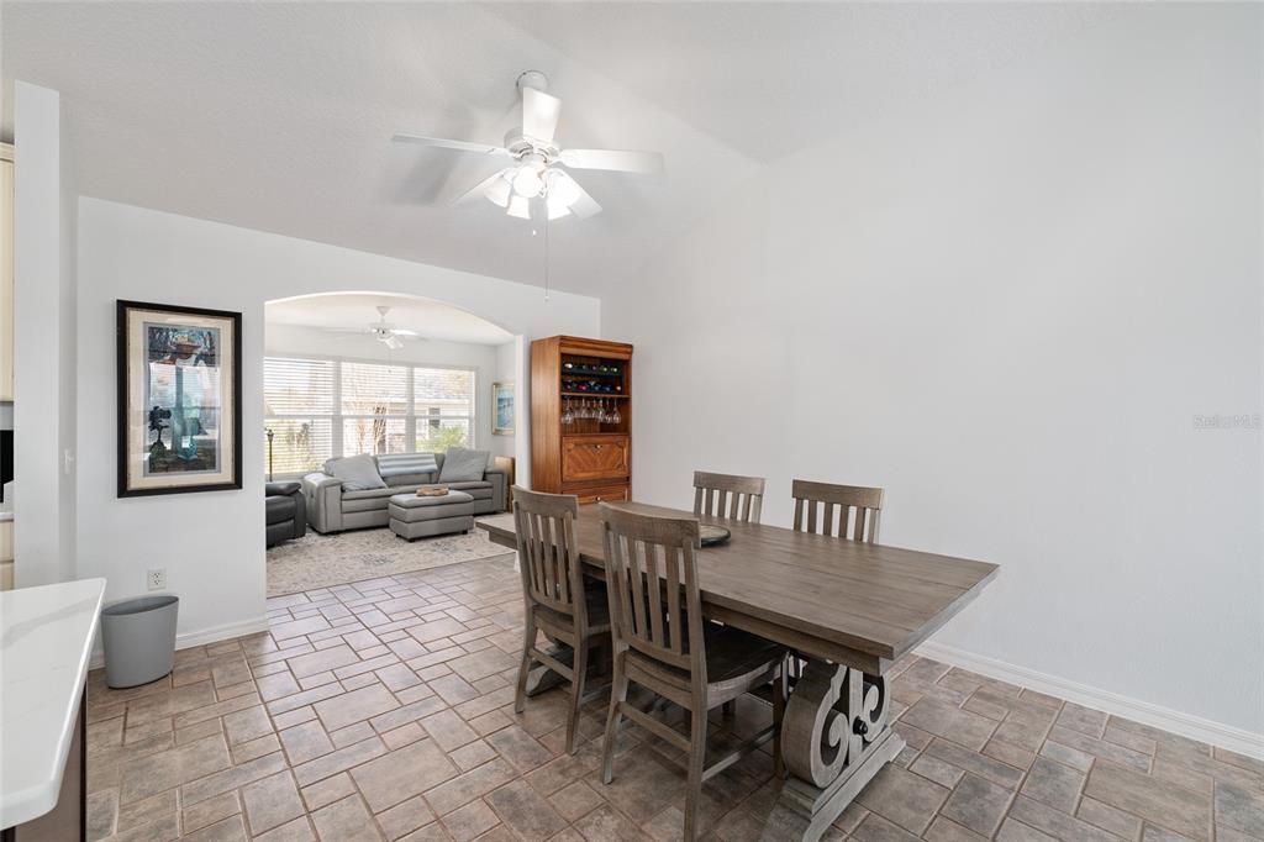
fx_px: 526
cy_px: 421
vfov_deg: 77.3
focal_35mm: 15
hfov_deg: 100.4
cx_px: 632
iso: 400
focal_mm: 15
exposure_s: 1/15
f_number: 8
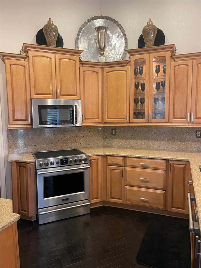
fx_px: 194
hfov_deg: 54.9
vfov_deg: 69.4
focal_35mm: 25
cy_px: 134
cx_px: 100
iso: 500
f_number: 1.6
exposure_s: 1/60
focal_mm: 5.1
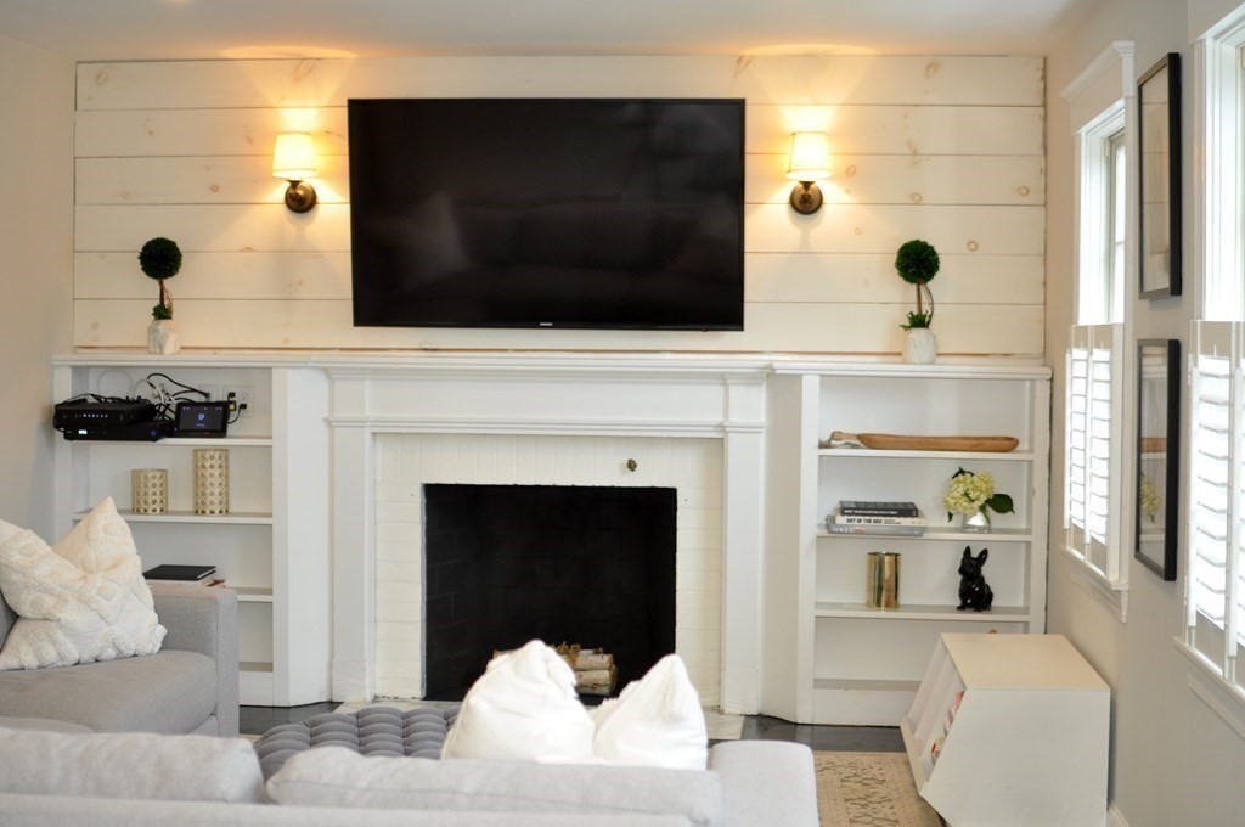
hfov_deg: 37.9
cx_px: 622
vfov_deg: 25.7
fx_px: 1813
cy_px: 414
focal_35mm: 52
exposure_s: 1/80
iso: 400
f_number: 2.5
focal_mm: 35
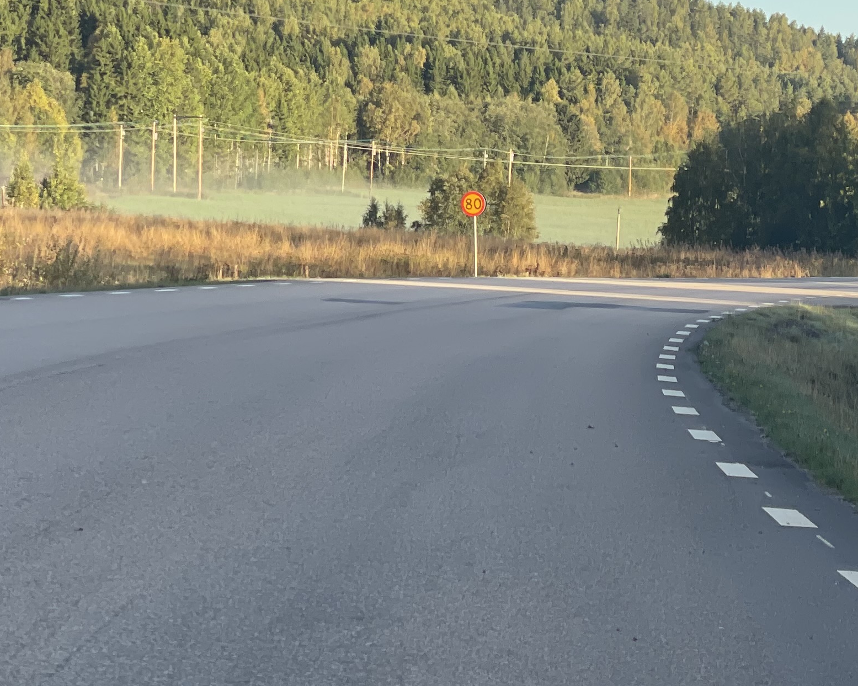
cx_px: 606
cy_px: 262
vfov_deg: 9.5
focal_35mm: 162
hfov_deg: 11.9
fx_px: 4114
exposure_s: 1/133
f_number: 2.2
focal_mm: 7.5
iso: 20
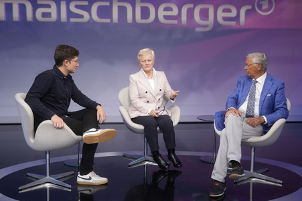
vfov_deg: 29.8
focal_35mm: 45
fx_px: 377
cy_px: 100
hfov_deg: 43.6
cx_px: 151
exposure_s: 1/200
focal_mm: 30
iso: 640
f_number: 2.2
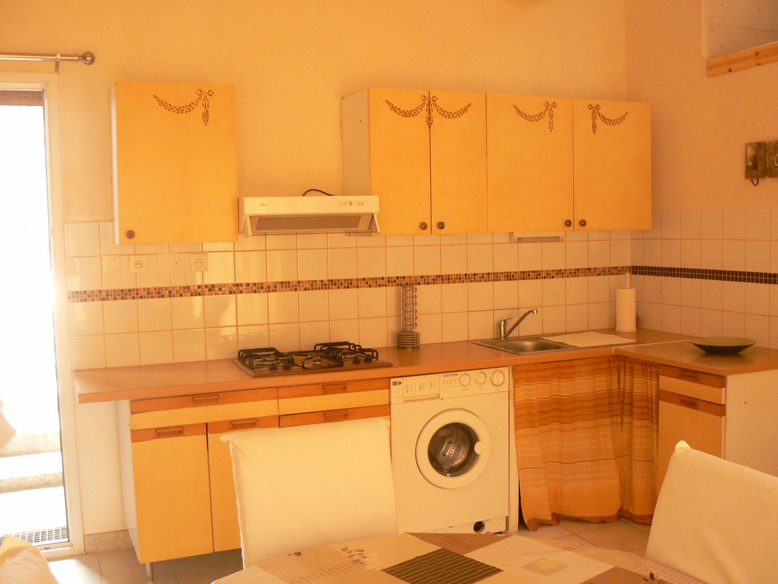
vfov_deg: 39.7
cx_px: 389
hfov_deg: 51.4
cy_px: 292
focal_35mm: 36
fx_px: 809
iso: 200
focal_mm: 6
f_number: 2.8
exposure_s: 1/15
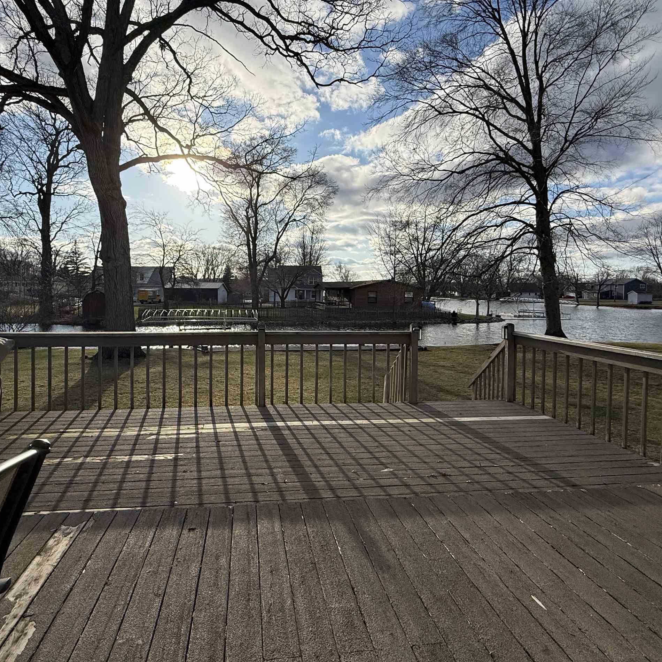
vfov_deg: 74.7
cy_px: 301
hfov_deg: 74.7
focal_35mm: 20
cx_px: 301
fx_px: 433
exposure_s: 1/3460
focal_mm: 2.22
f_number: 2.2
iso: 64
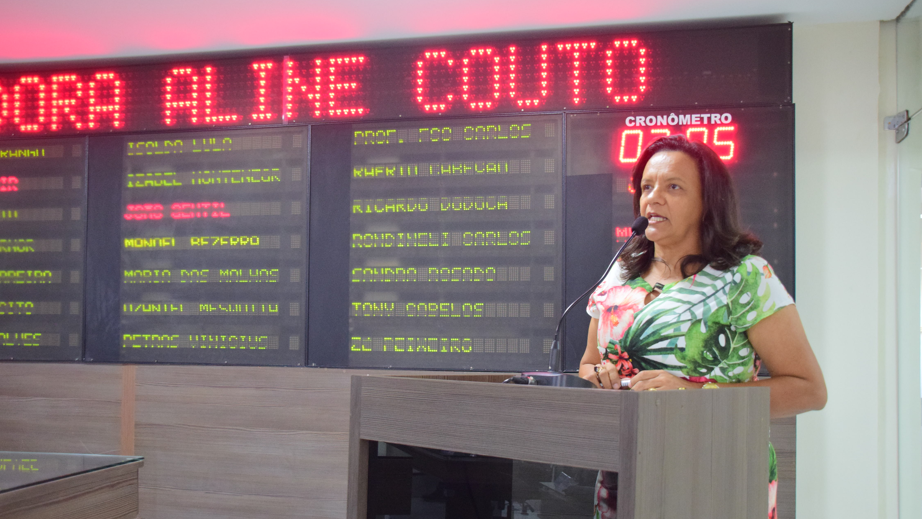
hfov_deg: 12.4
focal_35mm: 173
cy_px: 298
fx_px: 4229
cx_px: 461
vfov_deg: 7.0
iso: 1600
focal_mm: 110
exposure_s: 1/100
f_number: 5.3
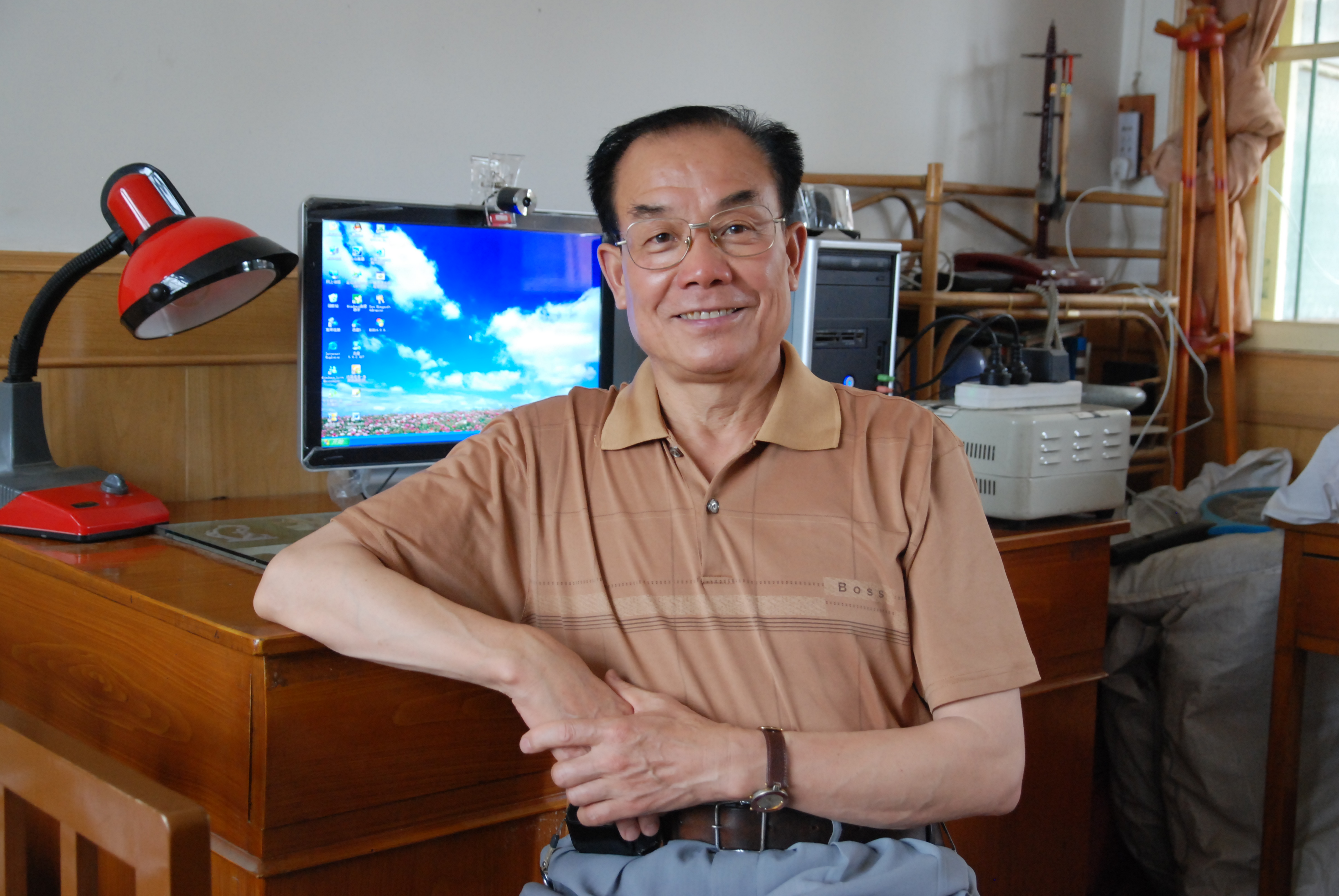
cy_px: 448
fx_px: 1620
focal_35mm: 44
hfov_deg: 44.9
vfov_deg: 30.9
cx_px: 670
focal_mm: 29
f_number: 3.5
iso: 800
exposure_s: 1/60
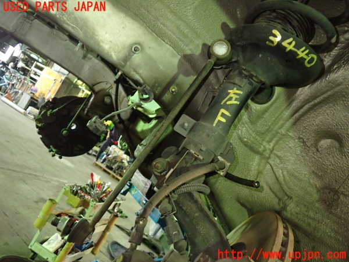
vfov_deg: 46.8
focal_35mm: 30
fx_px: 302
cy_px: 131
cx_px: 174
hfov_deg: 60.0
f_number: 2.3
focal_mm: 5.4
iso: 800
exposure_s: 1/30
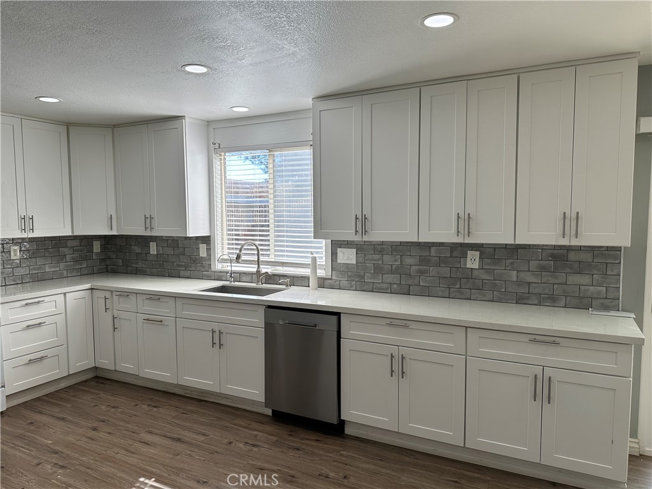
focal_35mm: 24
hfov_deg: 71.6
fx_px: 452
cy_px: 244
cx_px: 326
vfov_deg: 56.8
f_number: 1.78
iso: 80
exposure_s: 1/541
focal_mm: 6.86
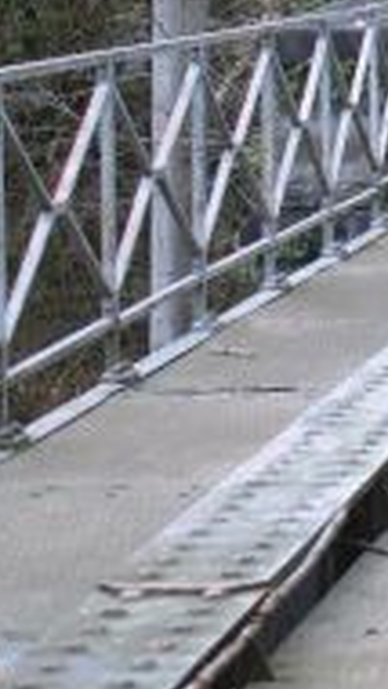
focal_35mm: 185
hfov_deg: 6.1
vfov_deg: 11.5
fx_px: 3381
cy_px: -25
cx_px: 1120
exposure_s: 1/1000
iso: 500
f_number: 4
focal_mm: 28
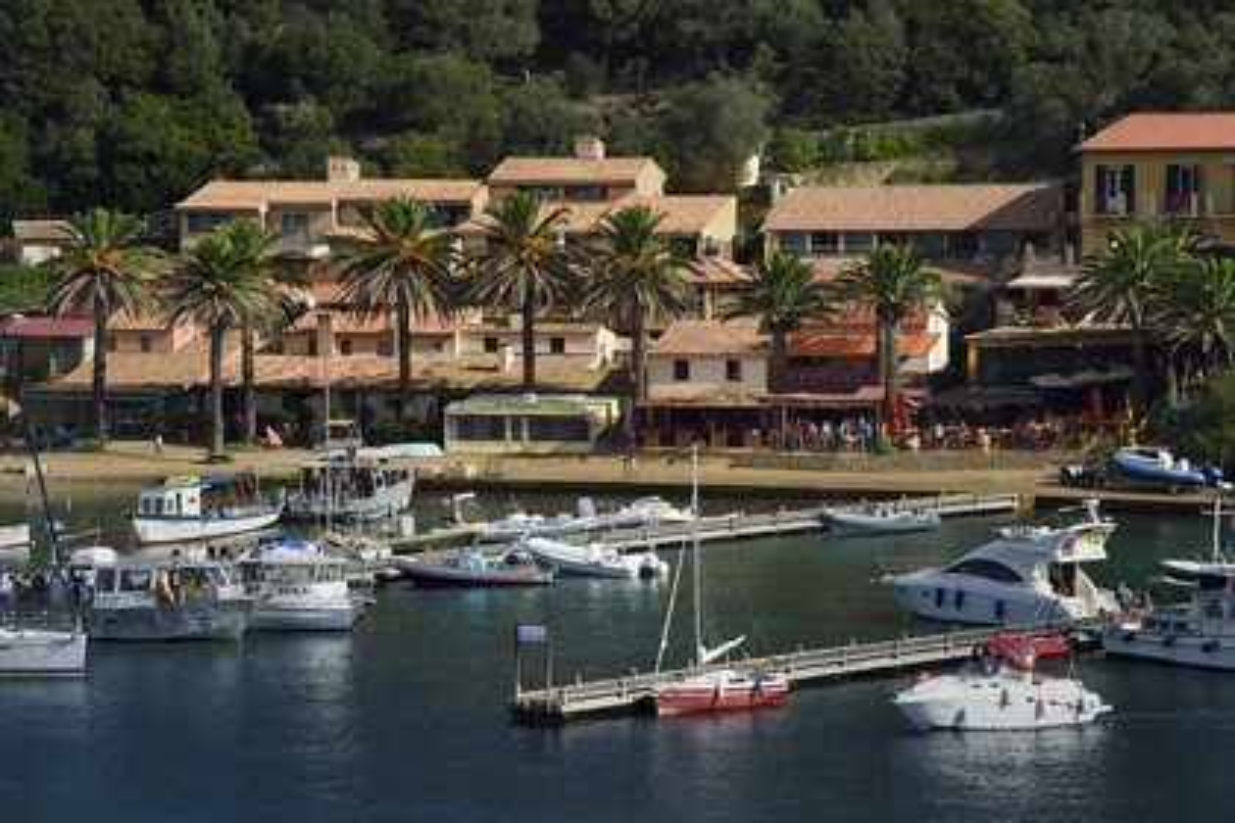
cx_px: 618
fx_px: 5831
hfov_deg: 12.1
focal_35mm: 170
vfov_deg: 8.1
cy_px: 412
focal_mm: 170
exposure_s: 1/320
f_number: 13
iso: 200
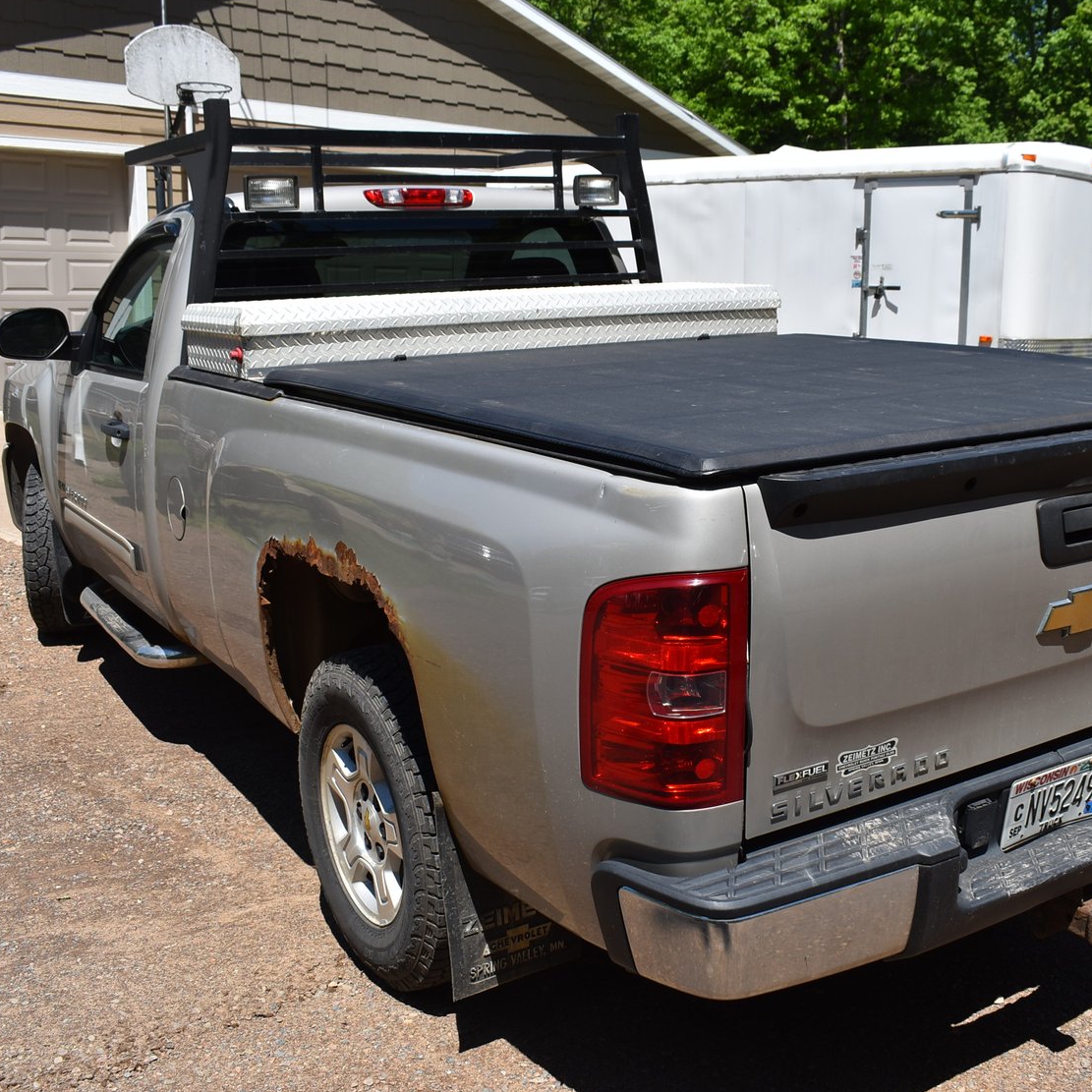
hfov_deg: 42.7
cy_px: 546
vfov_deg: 42.8
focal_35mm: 39
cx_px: 648
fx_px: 1392
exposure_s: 1/250
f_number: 8
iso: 100
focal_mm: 20
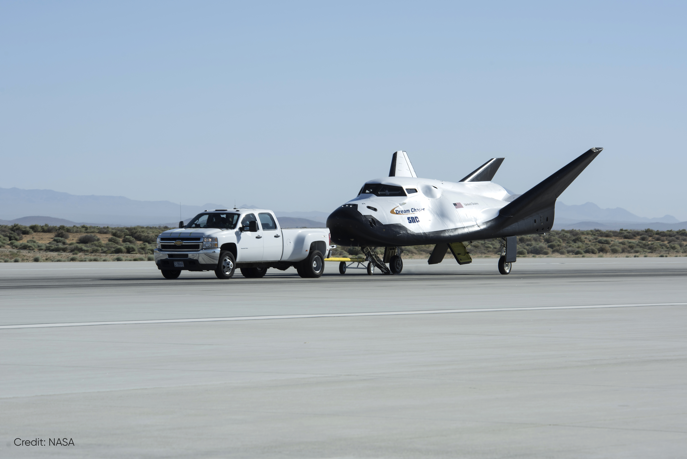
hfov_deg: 11.4
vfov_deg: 7.6
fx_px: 3436
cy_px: 230
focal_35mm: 180
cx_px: 344
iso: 64
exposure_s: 1/250
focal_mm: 180
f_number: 11
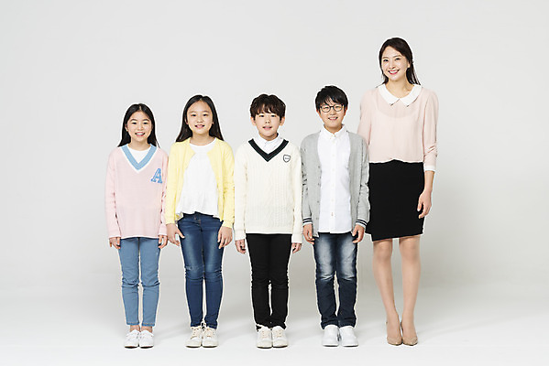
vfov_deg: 23.4
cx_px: 274
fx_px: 885
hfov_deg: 34.5
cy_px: 183
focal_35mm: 58
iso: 100
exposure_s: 1/125
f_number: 18
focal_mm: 58
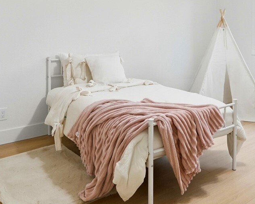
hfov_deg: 44.5
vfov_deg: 35.8
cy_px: 33
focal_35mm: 40
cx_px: 187
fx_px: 302
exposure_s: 1/160
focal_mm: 16
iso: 400
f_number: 9
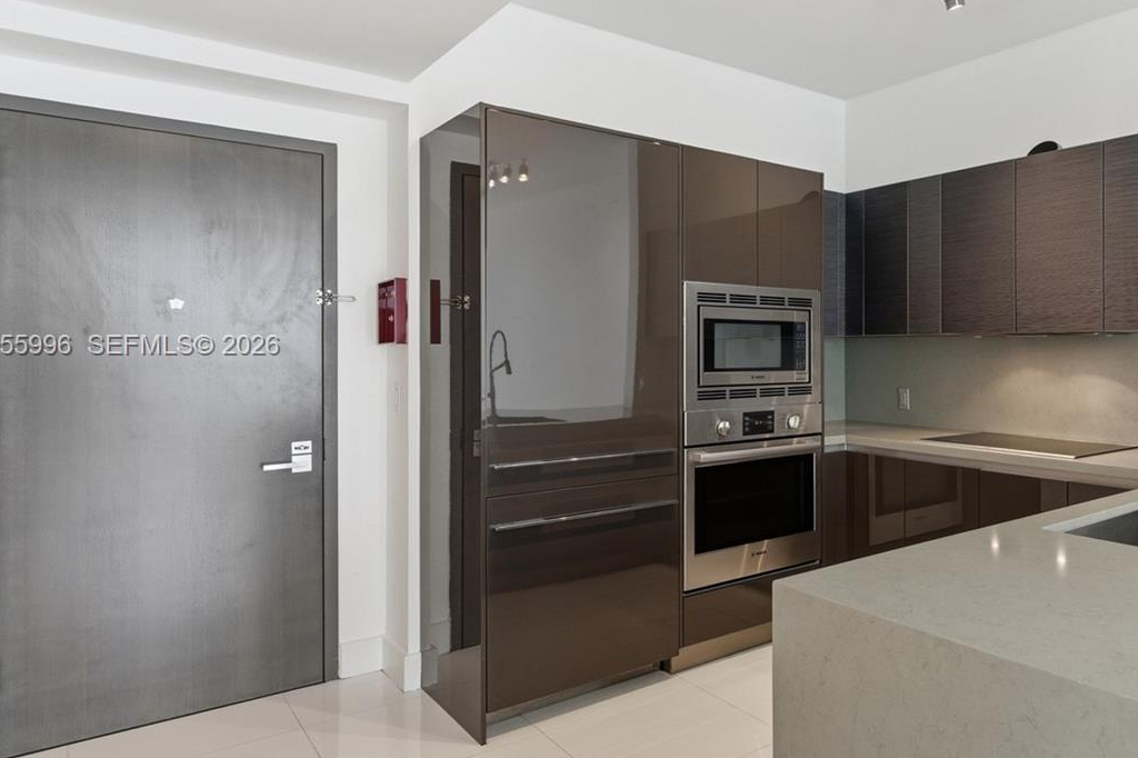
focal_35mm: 25
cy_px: 347
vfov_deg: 51.2
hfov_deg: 67.9
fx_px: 790
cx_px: 822
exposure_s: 1/60
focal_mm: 16
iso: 500
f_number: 9
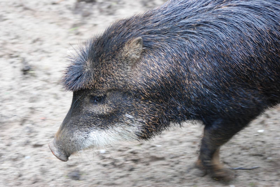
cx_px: 140
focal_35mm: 150
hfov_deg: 13.7
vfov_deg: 9.2
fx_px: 1168
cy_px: 94
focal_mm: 100
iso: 400
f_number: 4.2
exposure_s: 1/100
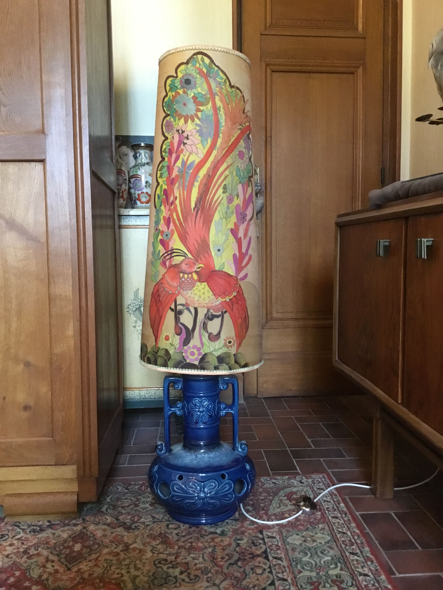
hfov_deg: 45.4
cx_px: 222
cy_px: 295
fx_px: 529
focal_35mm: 31
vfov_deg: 58.4
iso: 320
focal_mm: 3.3
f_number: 2.4
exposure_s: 1/17
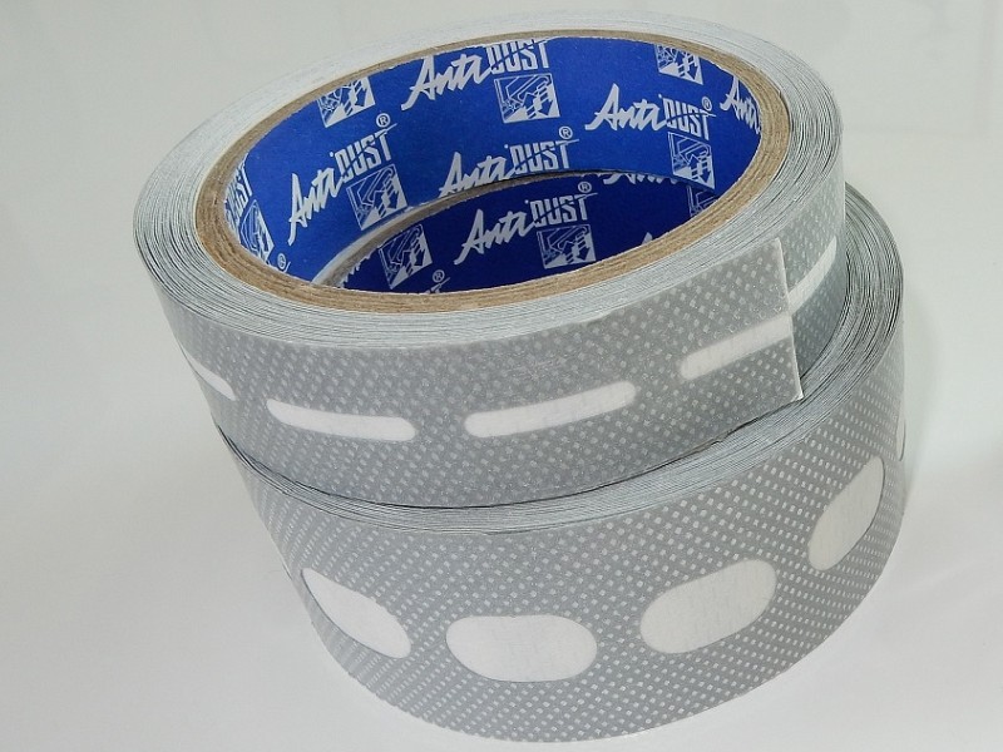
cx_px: 502
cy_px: 376
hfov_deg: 69.4
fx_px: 724
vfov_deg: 54.9
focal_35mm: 25
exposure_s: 1/40
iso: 125
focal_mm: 4.5
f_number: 3.7
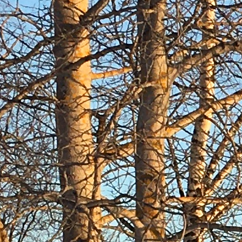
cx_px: 664
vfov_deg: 6.5
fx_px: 2064
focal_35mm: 261
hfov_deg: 6.3
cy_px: 453
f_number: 2.2
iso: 25
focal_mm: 4.15
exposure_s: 1/569
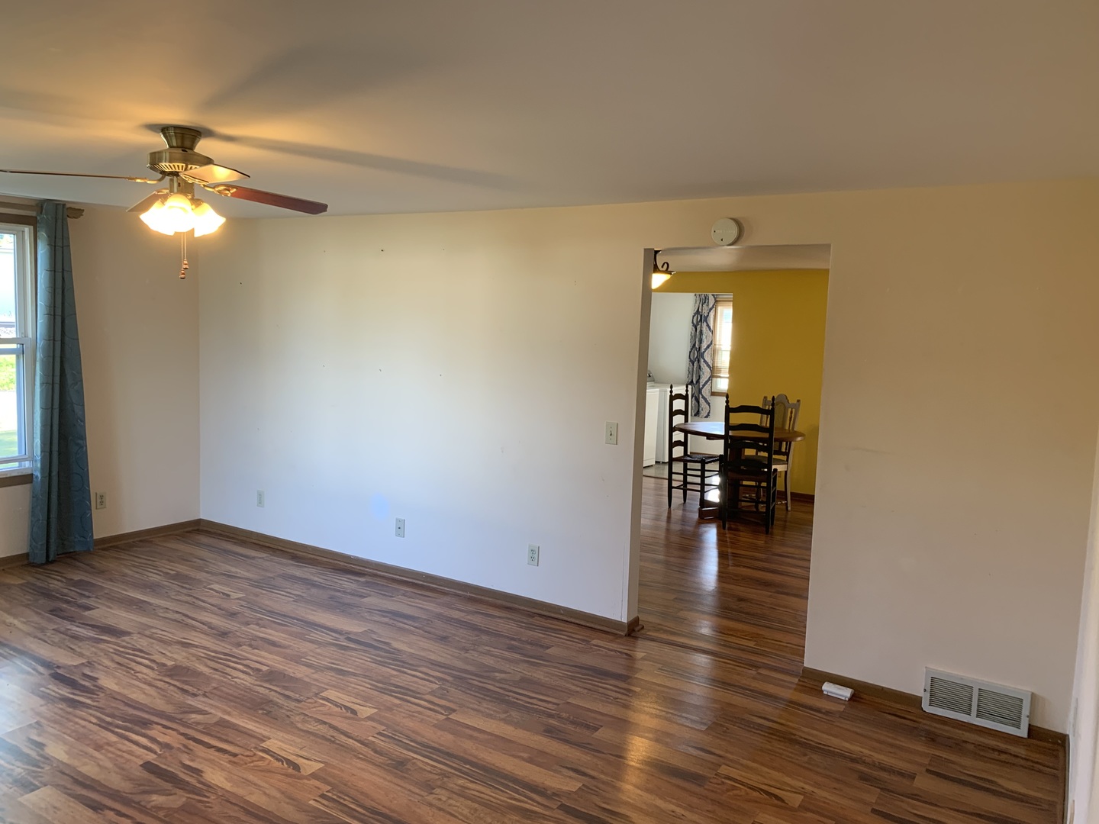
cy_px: 412
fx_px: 825
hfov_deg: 67.3
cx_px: 550
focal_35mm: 26
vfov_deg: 53.1
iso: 64
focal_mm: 4.25
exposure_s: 1/60
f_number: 1.8
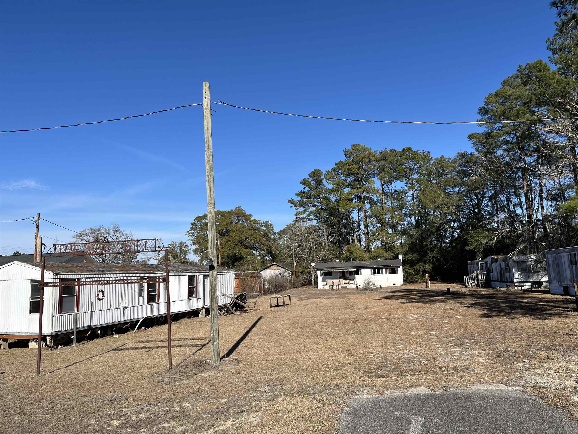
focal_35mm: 26
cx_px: 289
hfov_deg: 67.3
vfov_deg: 53.1
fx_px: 434
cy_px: 217
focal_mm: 5.1
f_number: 1.6
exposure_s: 1/4016
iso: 50
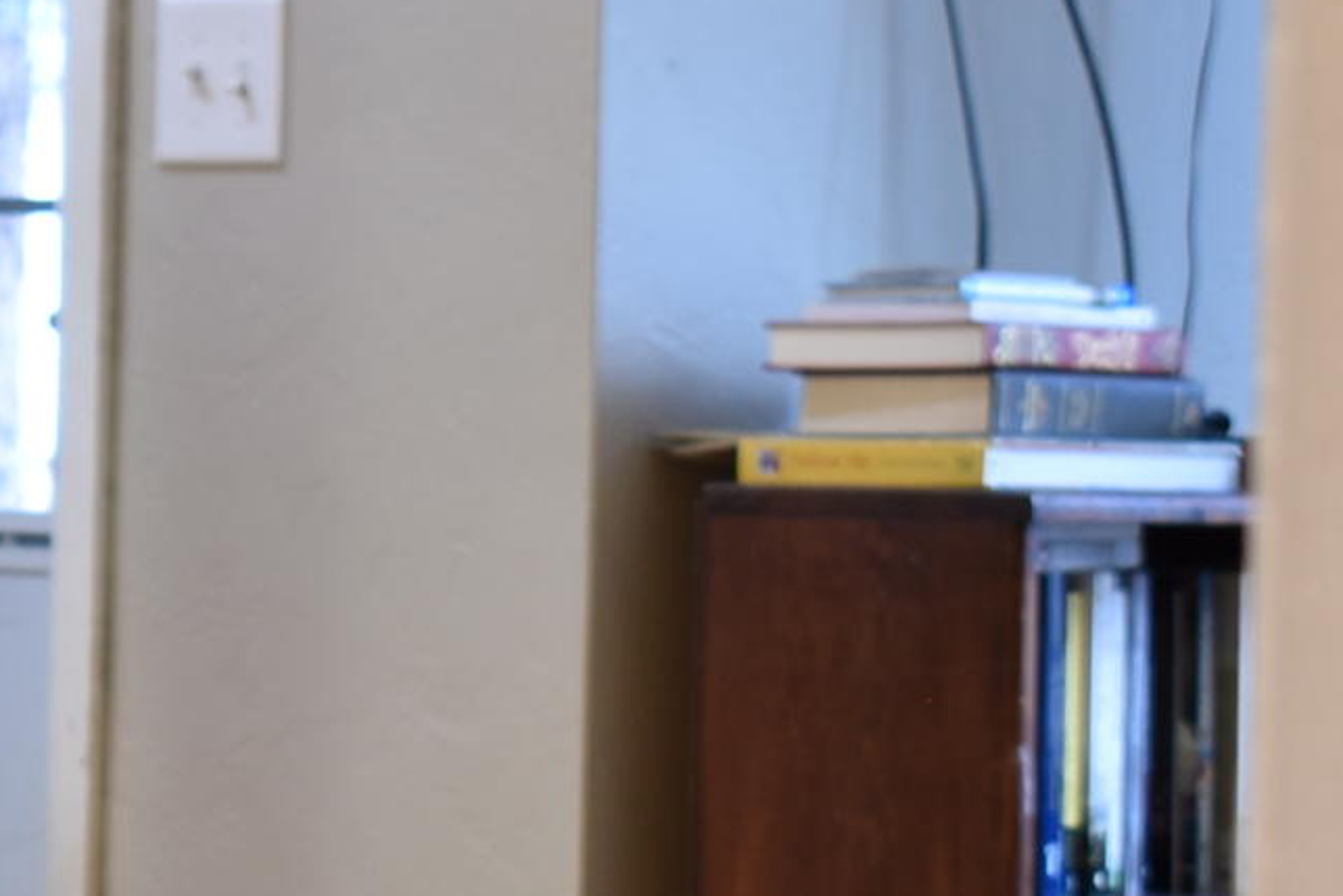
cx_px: -831
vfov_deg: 6.1
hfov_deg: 8.9
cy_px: 676
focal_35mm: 224
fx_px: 8358
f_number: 4.5
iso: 250
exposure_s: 1/5
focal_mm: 32
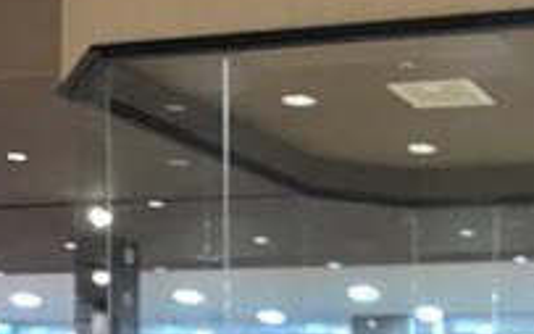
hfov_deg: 20.8
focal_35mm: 97
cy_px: 552
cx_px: 523
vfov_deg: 12.6
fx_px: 1412
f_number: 2.4
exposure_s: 1/30
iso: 80
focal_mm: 3.3
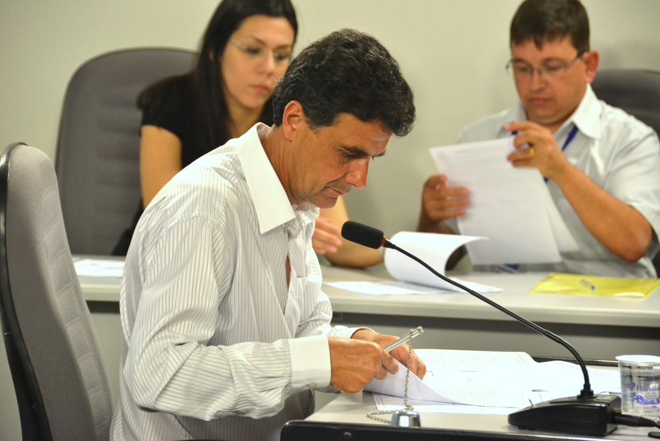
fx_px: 4128
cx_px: 330
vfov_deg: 6.1
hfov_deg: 9.1
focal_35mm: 225
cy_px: 220
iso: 900
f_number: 5.6
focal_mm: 150
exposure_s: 1/125
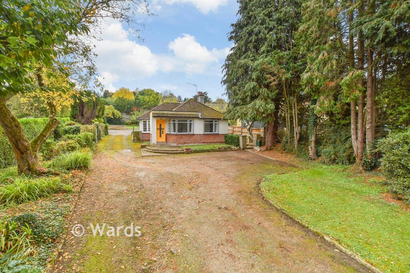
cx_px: 205
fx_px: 171
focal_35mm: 15
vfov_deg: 77.3
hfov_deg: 100.4
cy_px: 136
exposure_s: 1/400
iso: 400
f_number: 8
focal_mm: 10
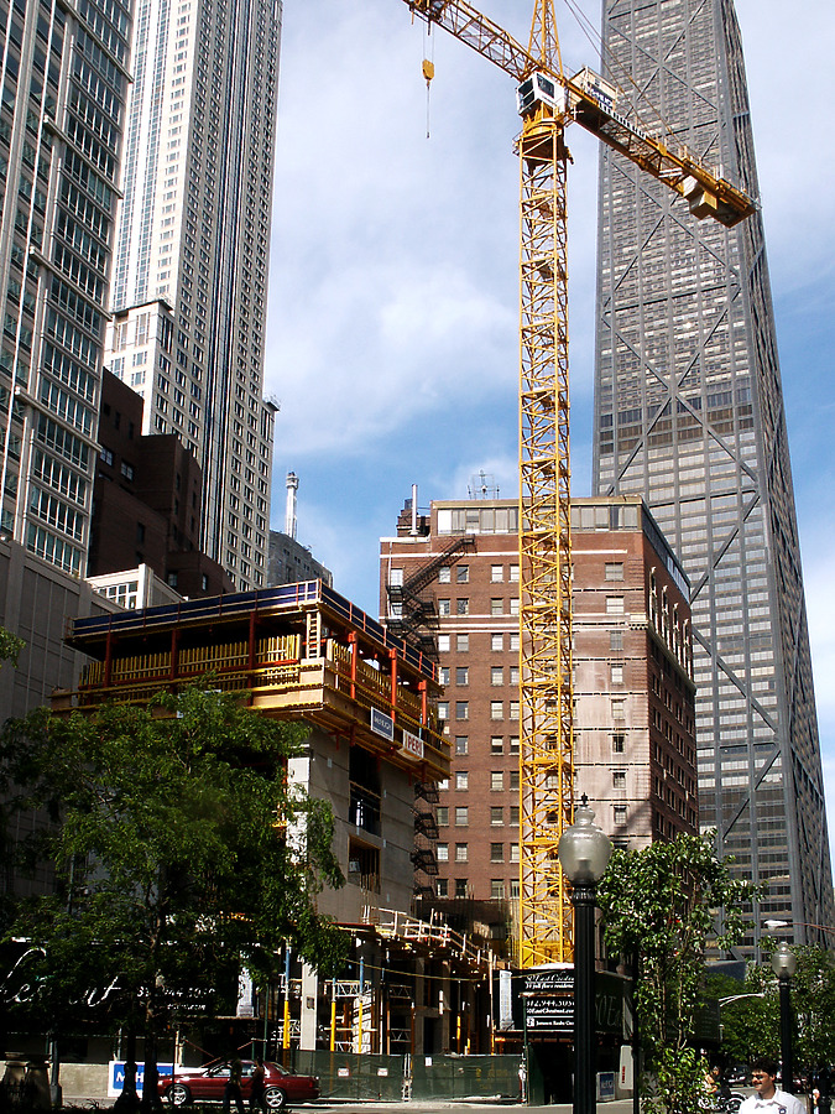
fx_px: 1126
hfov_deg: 40.7
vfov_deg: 52.6
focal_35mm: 35
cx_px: 418
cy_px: 557
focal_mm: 7.18
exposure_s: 1/250
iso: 64
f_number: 6.7
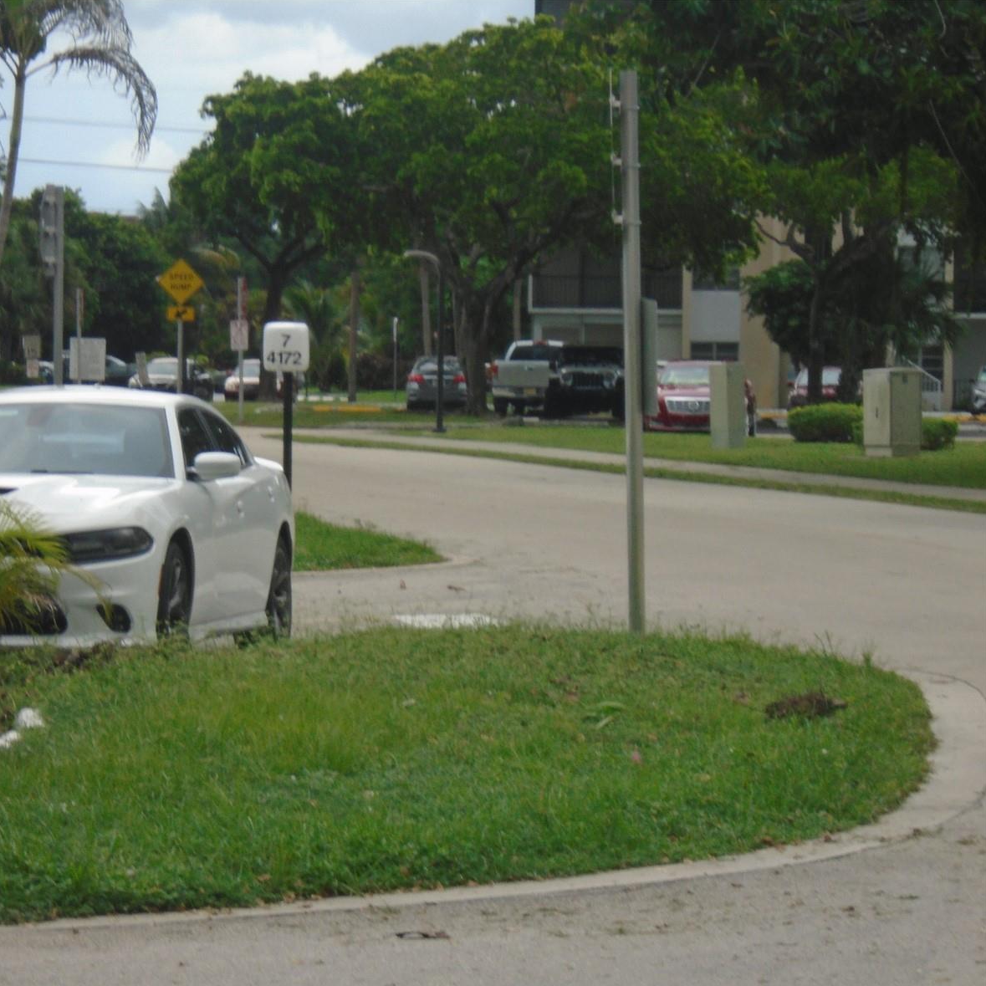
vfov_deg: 11.2
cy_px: 498
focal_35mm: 156
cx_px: 319
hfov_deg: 11.2
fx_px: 5027
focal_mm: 23
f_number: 6.4
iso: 100
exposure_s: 1/125
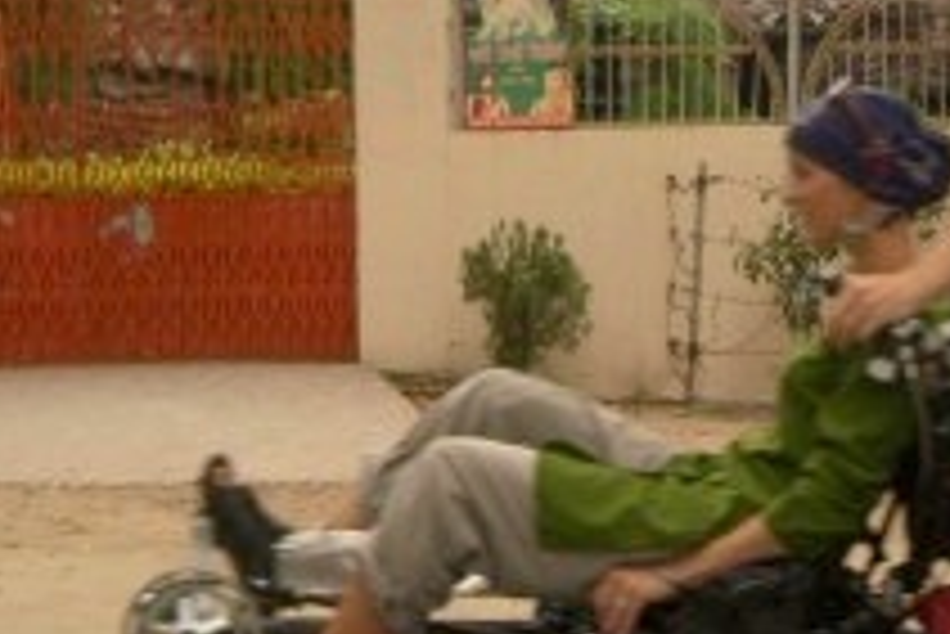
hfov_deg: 17.8
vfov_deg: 12.0
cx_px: 702
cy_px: 155
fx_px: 3010
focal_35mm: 114
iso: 400
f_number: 5.6
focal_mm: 20
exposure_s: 1/90
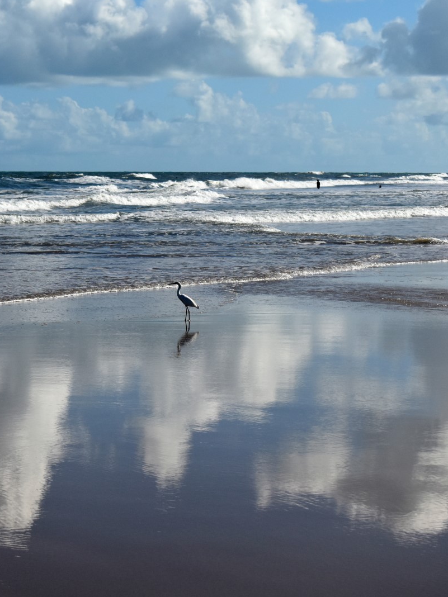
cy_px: 301
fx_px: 1812
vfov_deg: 18.7
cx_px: 17
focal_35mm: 105
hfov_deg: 13.9
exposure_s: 1/1600
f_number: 7.1
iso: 400
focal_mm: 48
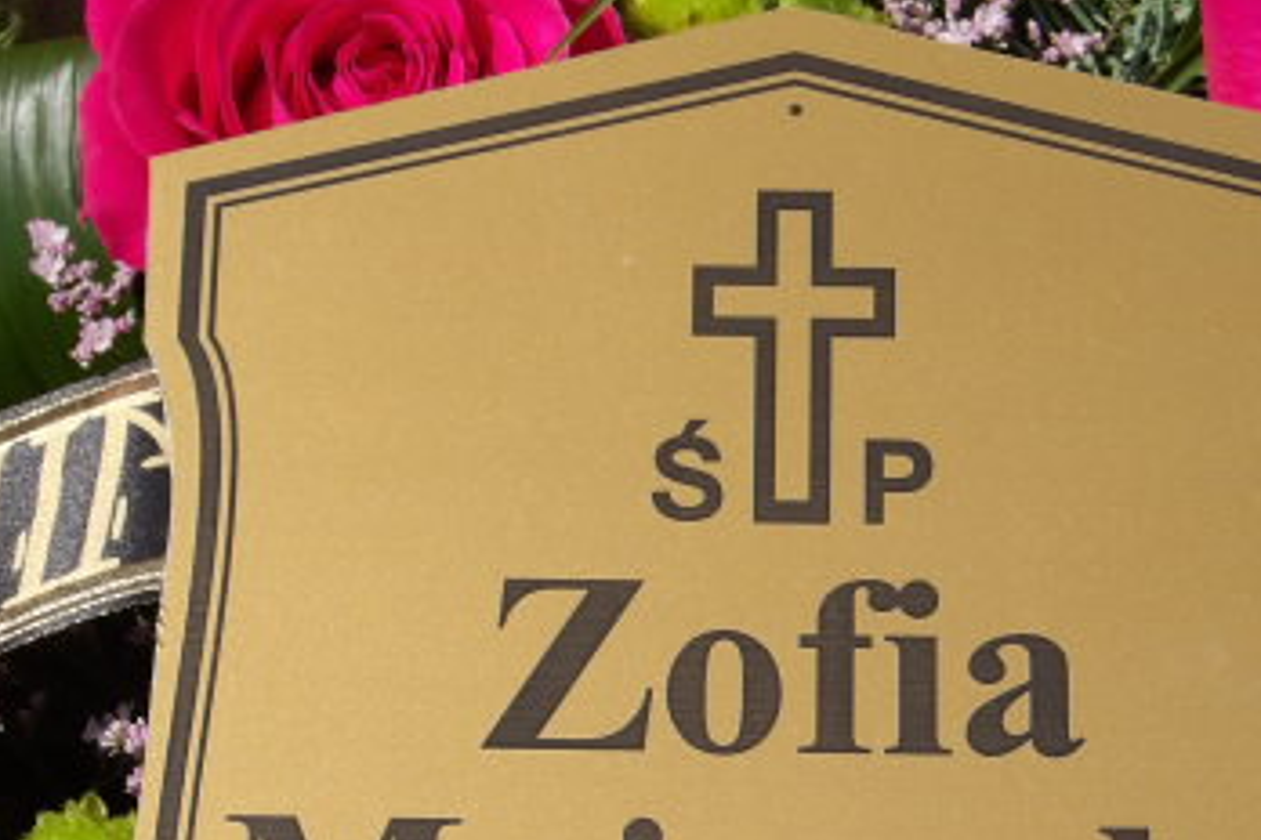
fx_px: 4693
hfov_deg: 15.3
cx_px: 739
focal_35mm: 134
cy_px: 854
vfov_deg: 10.1
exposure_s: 1/837
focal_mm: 12.5
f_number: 4.9
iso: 100
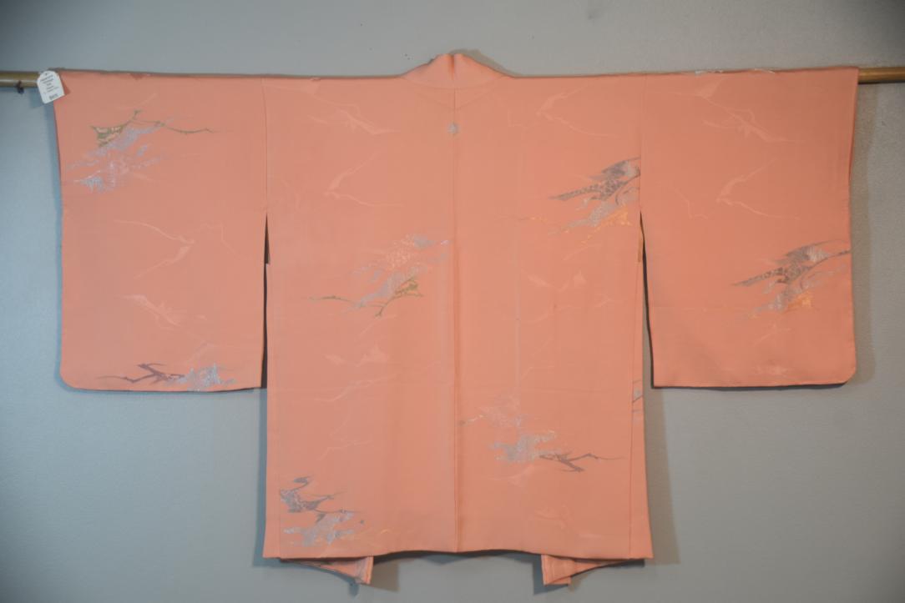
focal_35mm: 93
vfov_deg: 14.7
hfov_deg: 21.9
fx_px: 2338
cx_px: 452
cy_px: 302
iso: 400
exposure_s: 1/60
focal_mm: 62
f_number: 5
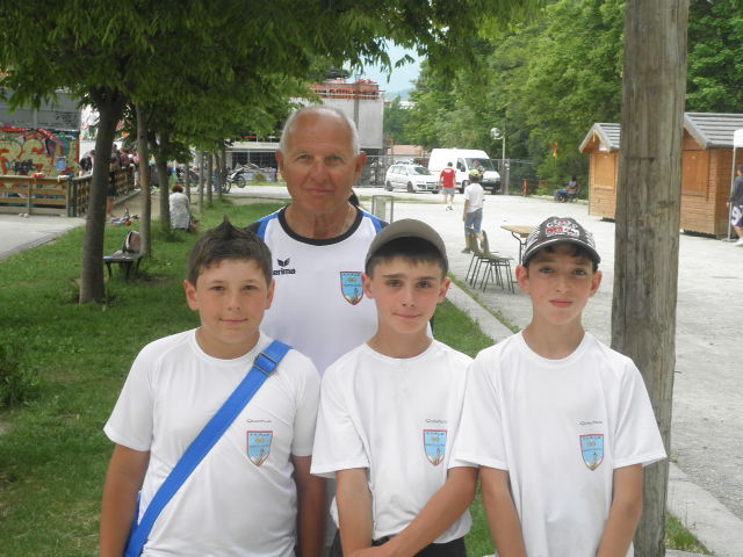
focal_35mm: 65
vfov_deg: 22.6
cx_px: 372
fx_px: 1395
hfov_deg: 29.8
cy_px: 278
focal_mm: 11.7
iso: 64
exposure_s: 1/80
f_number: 5.3
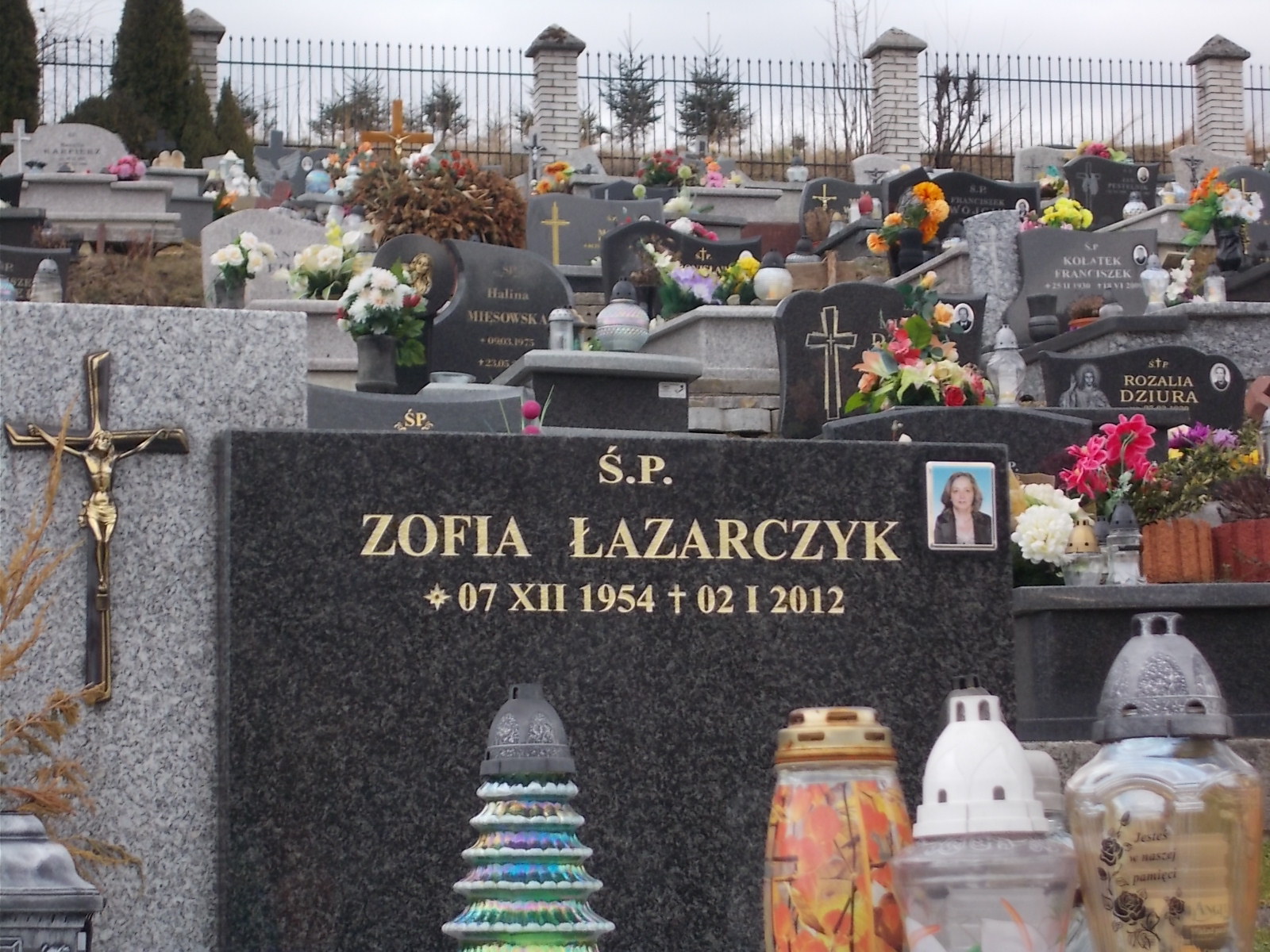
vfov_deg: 14.9
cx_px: 635
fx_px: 3632
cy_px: 476
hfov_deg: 19.8
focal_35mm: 99
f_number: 5.5
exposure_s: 1/60
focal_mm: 17.6
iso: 125
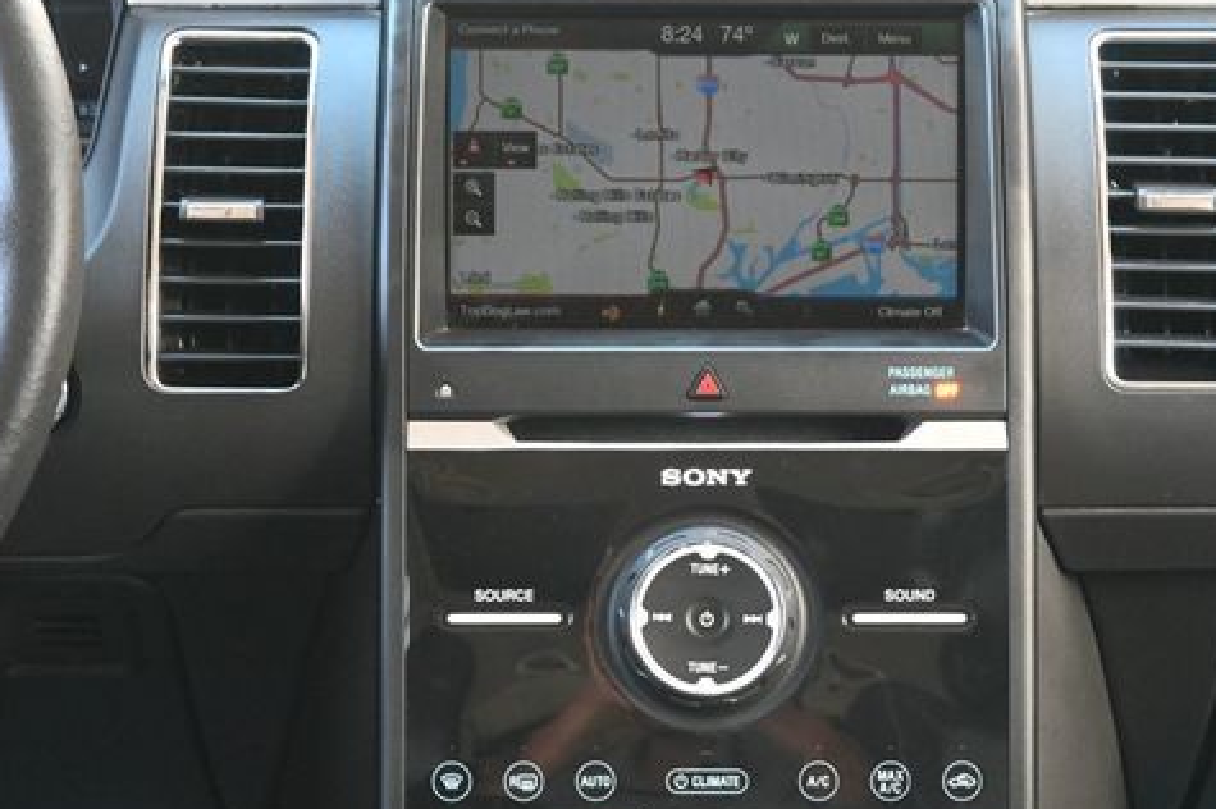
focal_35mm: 97
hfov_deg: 21.0
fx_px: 3274
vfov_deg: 14.1
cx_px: 717
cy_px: 486
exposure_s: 1/60
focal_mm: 48
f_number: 6
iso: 4000
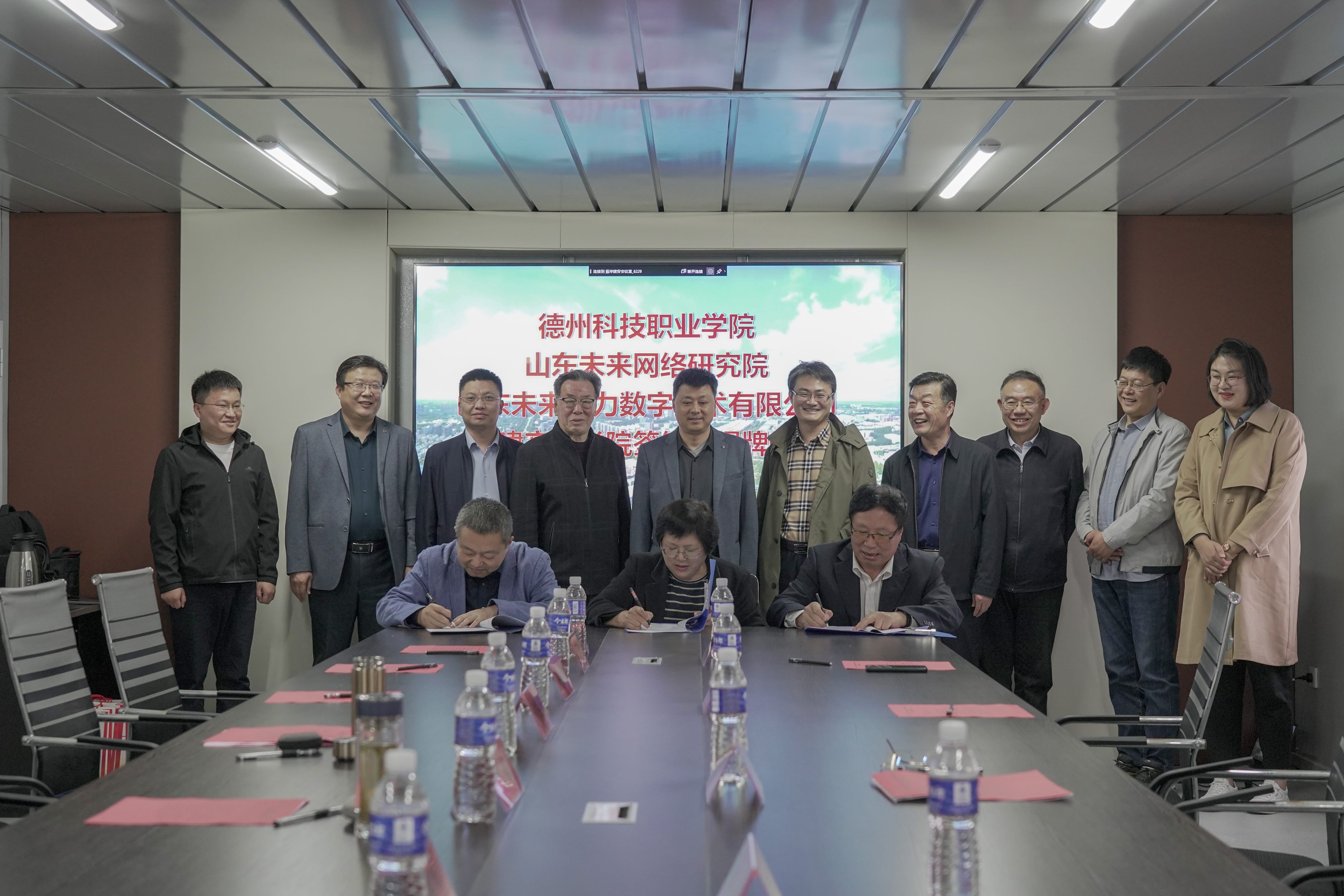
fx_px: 1755
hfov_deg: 41.9
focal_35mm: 47
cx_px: 672
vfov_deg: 28.6
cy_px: 448
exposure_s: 1/200
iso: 3200
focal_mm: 47
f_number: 4.5
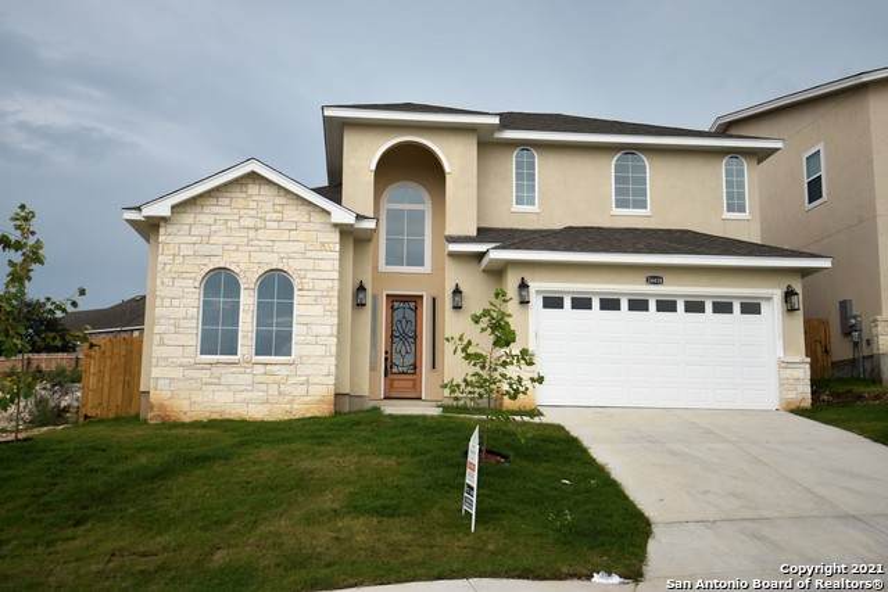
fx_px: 888
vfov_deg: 36.9
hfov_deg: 53.1
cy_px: 296
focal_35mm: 36
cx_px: 444
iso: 125
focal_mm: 24
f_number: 5
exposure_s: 1/200
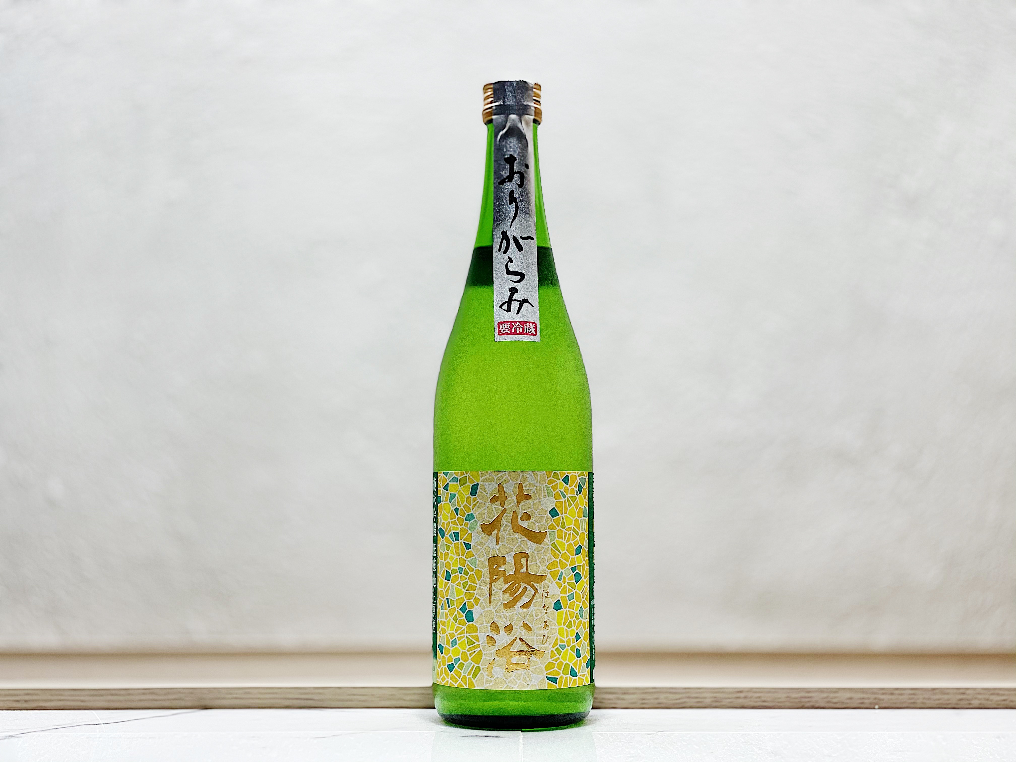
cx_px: 508
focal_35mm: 52
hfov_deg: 36.8
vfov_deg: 28.0
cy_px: 381
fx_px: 1526
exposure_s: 1/100
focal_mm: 6
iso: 80
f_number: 2
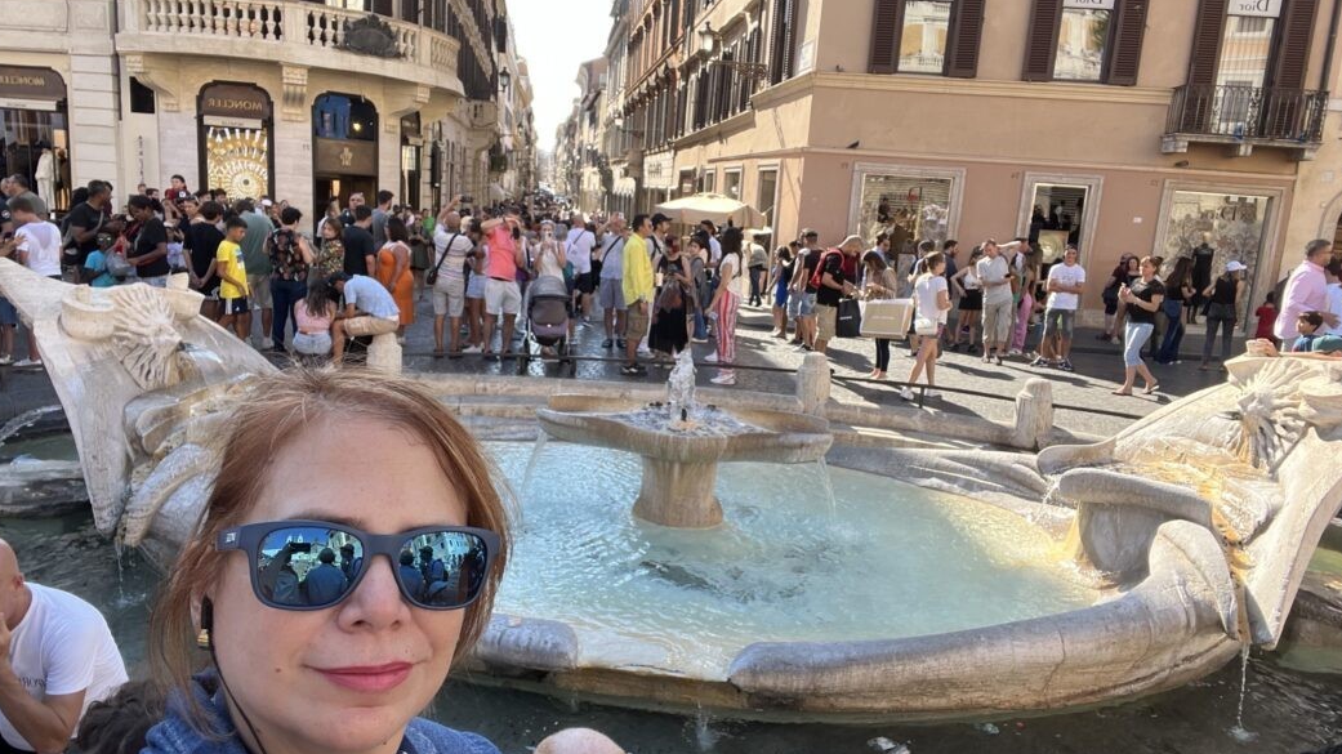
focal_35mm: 26
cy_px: 371
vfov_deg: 44.4
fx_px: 925
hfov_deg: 71.9
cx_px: 676
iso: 32
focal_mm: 2.71
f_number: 2.2
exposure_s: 1/204
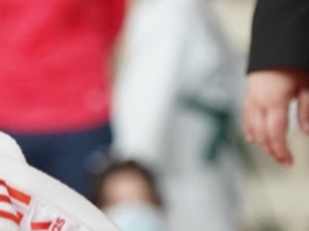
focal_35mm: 918
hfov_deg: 2.2
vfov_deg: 1.6
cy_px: 346
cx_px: -143
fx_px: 8184
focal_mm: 151
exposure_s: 1/500
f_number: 4
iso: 2500
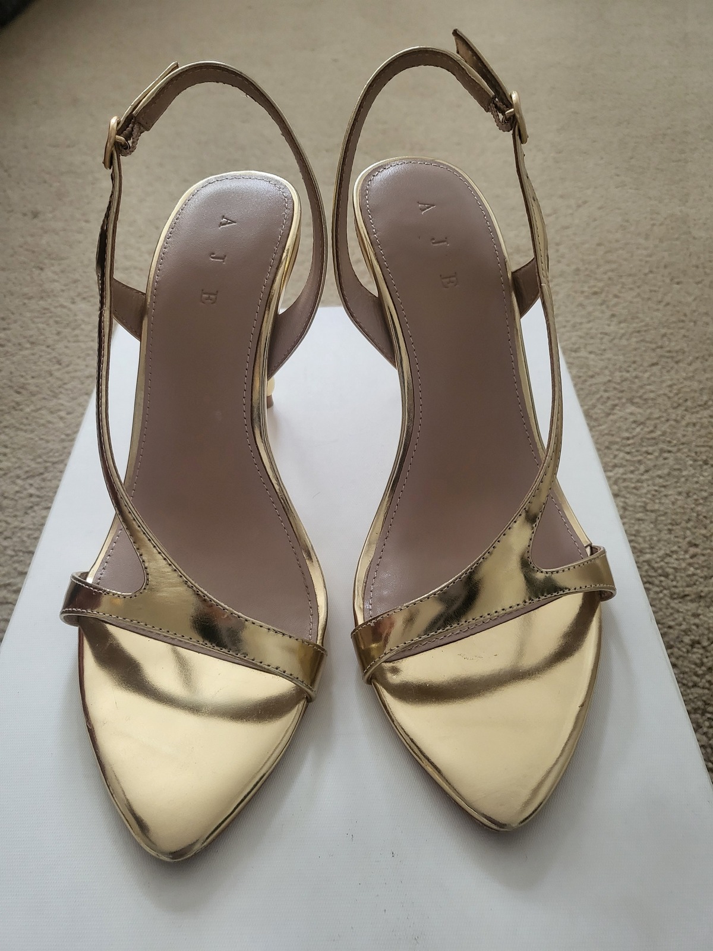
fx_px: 714
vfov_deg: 67.3
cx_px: 356
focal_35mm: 26
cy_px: 476
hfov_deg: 53.1
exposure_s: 1/50
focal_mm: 4.25
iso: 320
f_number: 1.8
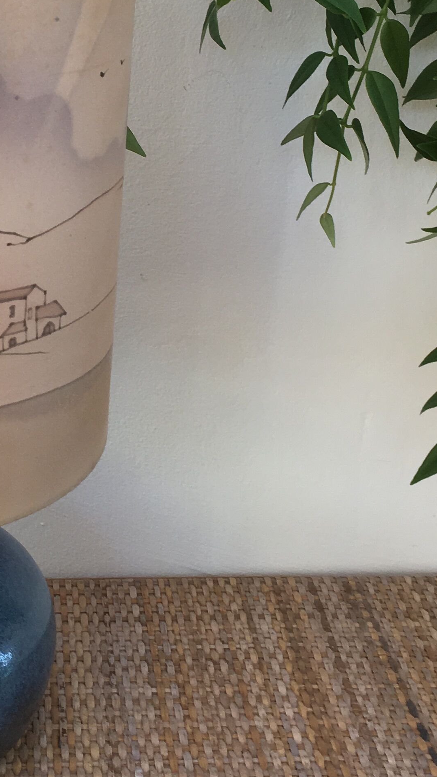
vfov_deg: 31.1
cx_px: 40
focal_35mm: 67
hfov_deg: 17.7
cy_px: 232
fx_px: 1380
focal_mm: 4.15
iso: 32
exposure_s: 1/50
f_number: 2.2
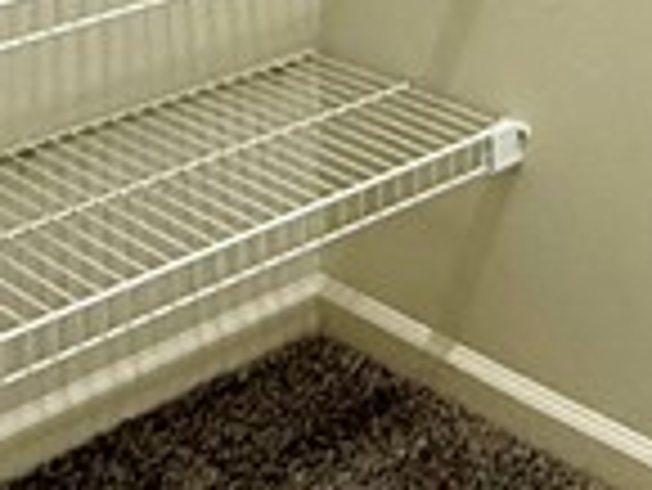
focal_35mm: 99
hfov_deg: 17.6
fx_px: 1866
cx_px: 1007
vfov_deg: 12.8
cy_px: -521
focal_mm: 2.22
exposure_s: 1/60
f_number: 2.2
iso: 320
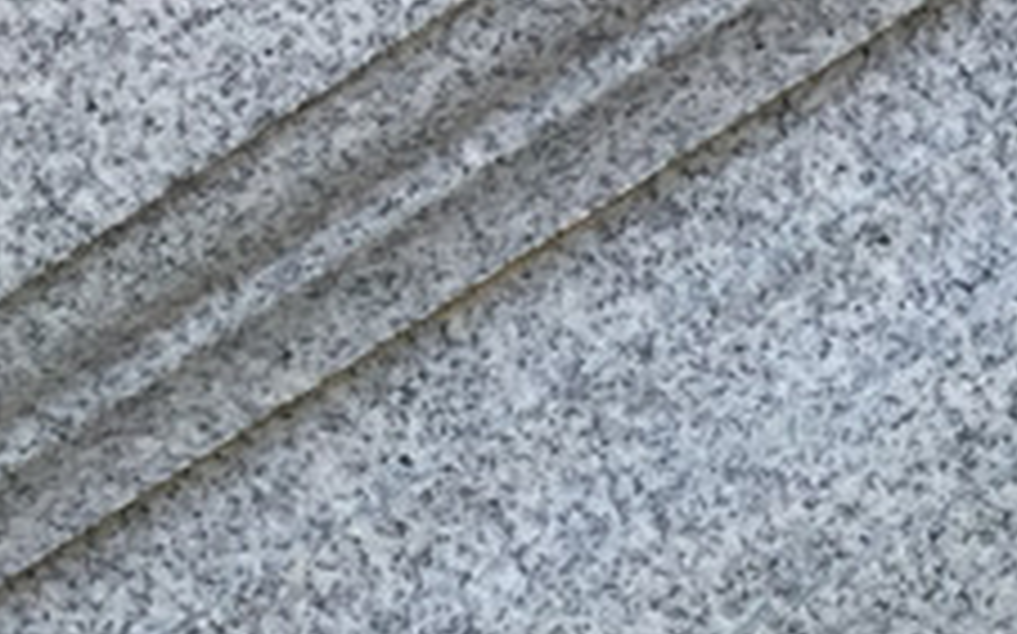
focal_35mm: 131
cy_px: 1405
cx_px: 1620
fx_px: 3629
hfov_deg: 14.6
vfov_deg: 9.2
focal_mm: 3.3
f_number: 2.4
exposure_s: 1/345
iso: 25
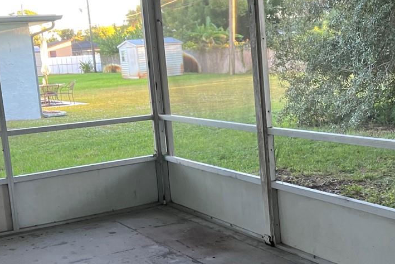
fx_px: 669
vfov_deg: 22.3
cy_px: 135
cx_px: 252
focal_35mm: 61
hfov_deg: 32.7
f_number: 1.5
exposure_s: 1/120
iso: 125
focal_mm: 5.7
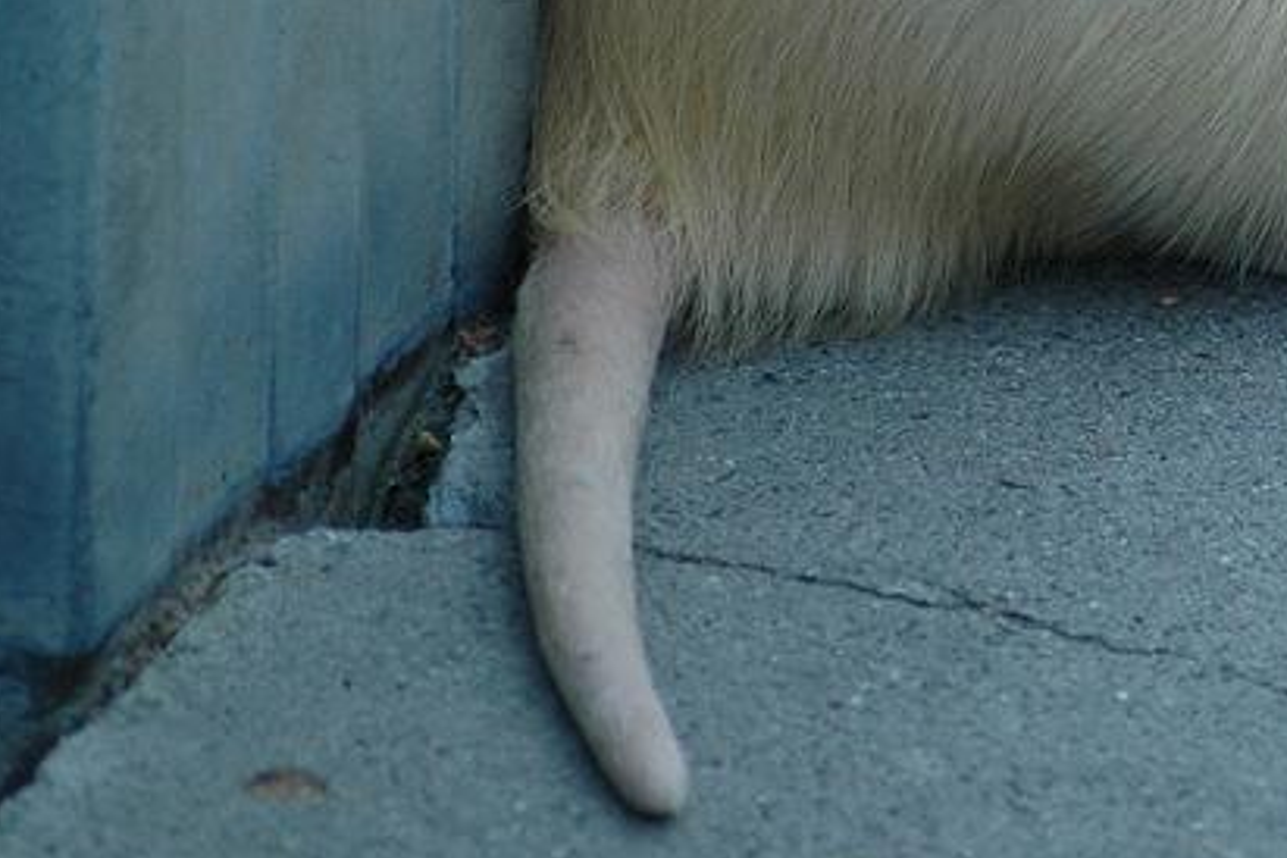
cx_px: 1353
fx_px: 17739
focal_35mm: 496
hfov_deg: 4.1
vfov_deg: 2.8
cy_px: 31
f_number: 4.5
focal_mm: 135
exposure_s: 1/250
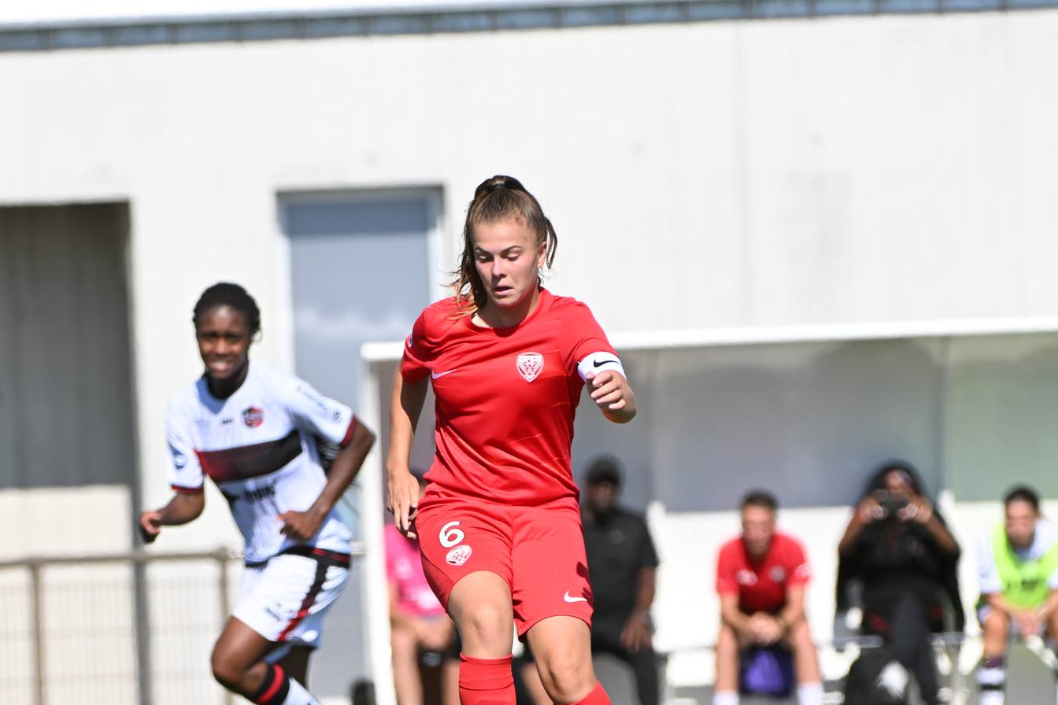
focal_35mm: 514
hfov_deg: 4.0
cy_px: 470
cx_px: 433
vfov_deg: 2.7
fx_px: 15105
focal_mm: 240
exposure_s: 1/2000
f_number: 4
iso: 250
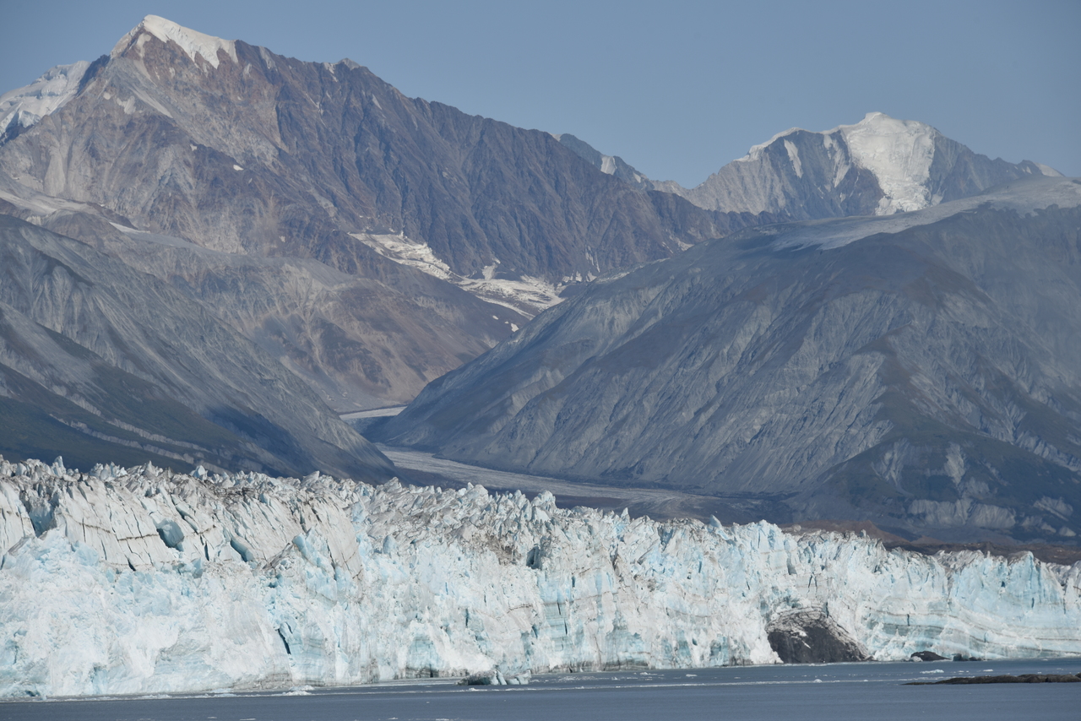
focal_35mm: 190
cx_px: 540
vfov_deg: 7.2
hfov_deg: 10.8
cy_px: 360
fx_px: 5706
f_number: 11
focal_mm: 190
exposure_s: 1/500
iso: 100
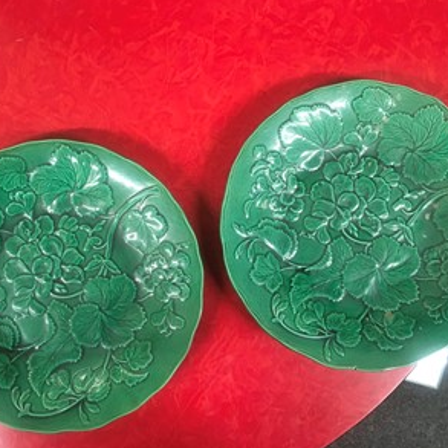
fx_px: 512
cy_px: 223
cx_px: 185
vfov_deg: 47.2
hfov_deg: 47.0
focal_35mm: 35
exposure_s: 1/25
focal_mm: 4.15
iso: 200
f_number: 2.2
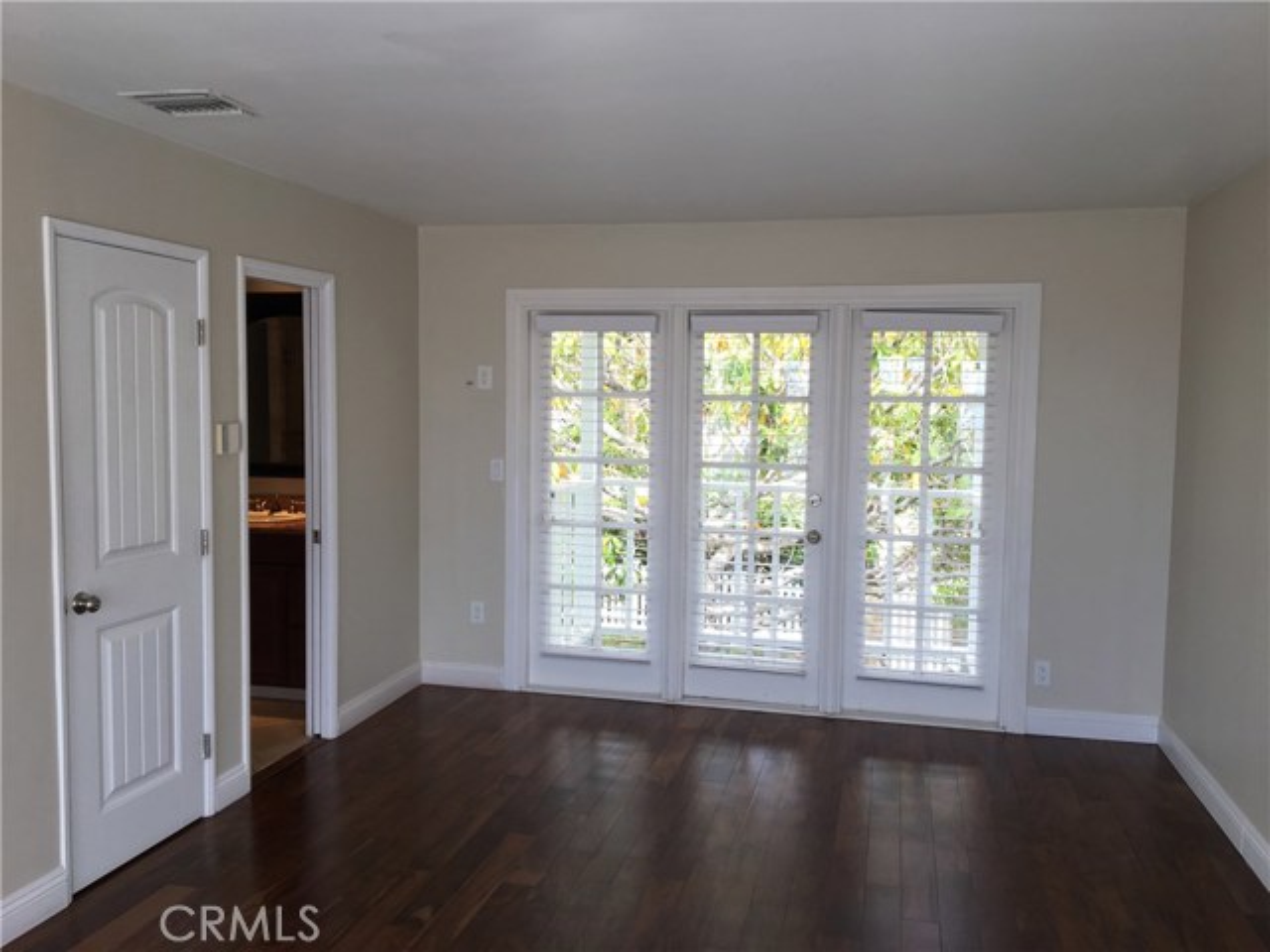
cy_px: 476
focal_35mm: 29
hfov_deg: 61.7
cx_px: 635
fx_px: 1064
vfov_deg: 48.2
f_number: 2.2
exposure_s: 1/125
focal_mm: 4.15
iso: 25
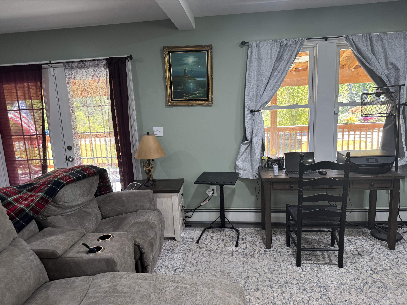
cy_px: 152
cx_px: 204
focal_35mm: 24
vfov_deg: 56.8
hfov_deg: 71.6
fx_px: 282
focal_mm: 6.76
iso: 125
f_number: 1.78
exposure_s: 1/60
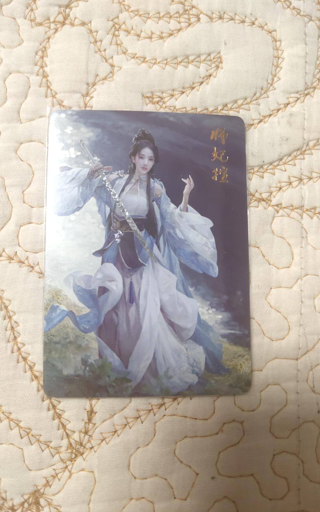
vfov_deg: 66.5
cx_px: 145
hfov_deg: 44.5
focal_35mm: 28
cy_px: 255
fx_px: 391
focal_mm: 4.27
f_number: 1.79
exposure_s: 1/50
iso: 280
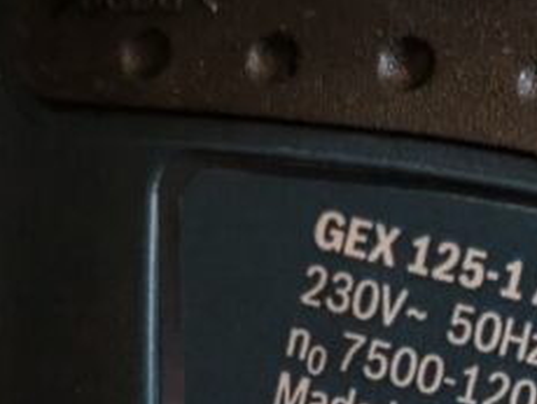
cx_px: 670
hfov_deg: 8.6
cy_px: 692
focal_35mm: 227
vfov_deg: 6.4
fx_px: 3525
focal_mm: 5.43
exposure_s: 1/25
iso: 594
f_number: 1.89
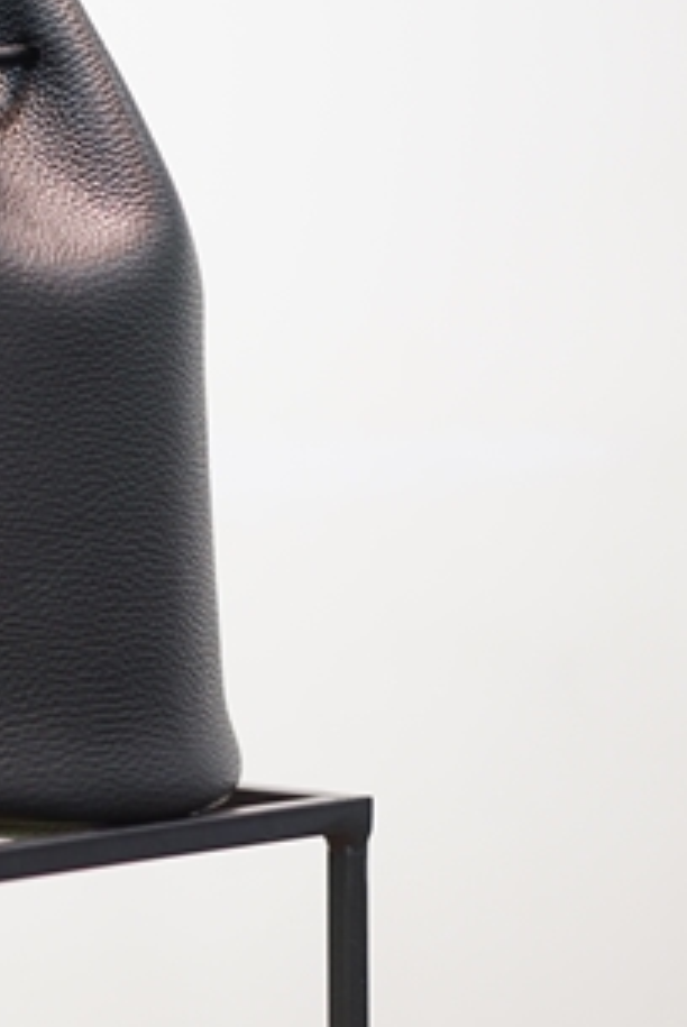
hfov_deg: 9.2
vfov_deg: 14.1
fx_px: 4112
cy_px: 180
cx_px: -492
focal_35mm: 144
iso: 400
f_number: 1.8
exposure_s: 1/60
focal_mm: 55
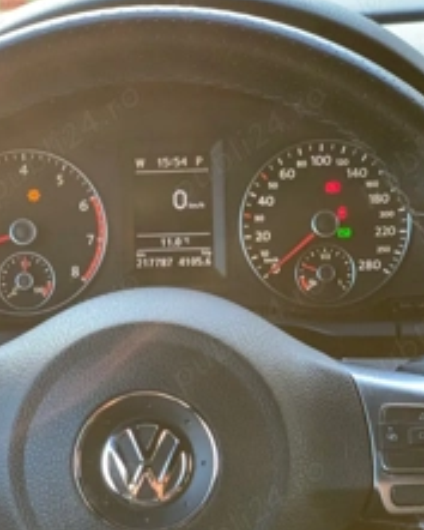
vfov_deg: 20.7
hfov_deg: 16.6
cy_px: 360
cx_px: 110
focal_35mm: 92
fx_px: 1442
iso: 125
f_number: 2.4
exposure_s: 1/76
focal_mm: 6
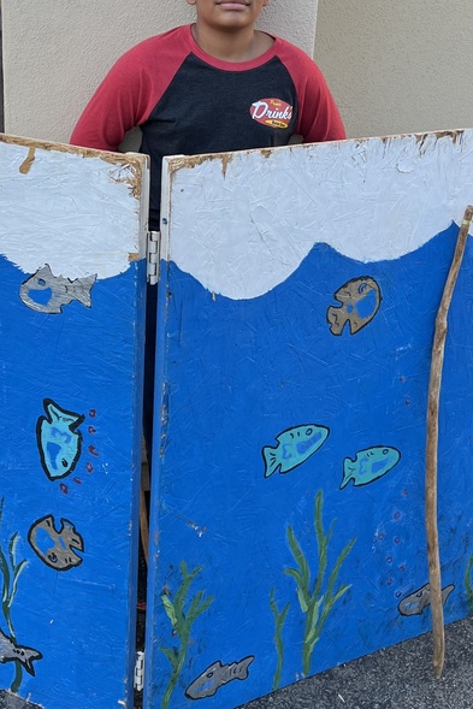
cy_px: 295
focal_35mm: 47
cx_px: 173
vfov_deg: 41.8
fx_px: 926
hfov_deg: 28.5
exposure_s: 1/387
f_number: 1.5
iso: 50
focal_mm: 5.7
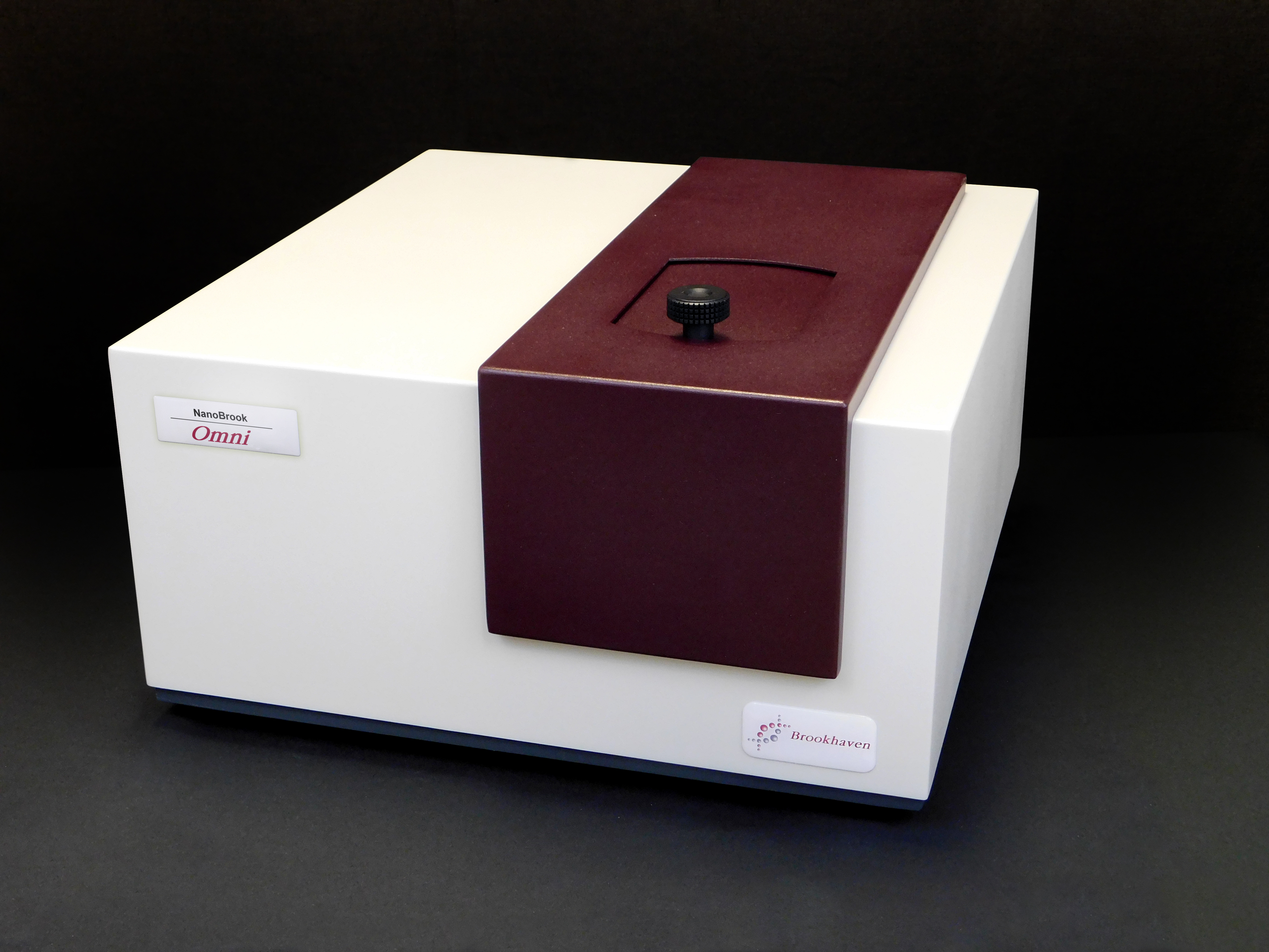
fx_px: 1870
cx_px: 634
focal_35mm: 51
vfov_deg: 28.6
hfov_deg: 37.5
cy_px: 476
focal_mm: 9
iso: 320
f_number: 3.8
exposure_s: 1/30
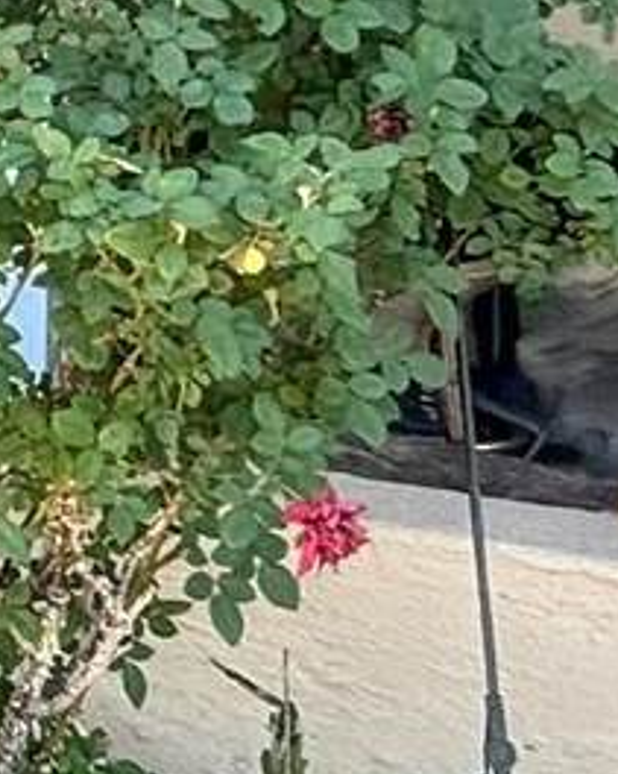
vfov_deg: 20.2
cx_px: -1054
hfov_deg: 12.0
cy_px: -108
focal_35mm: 90
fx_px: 2059
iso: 32
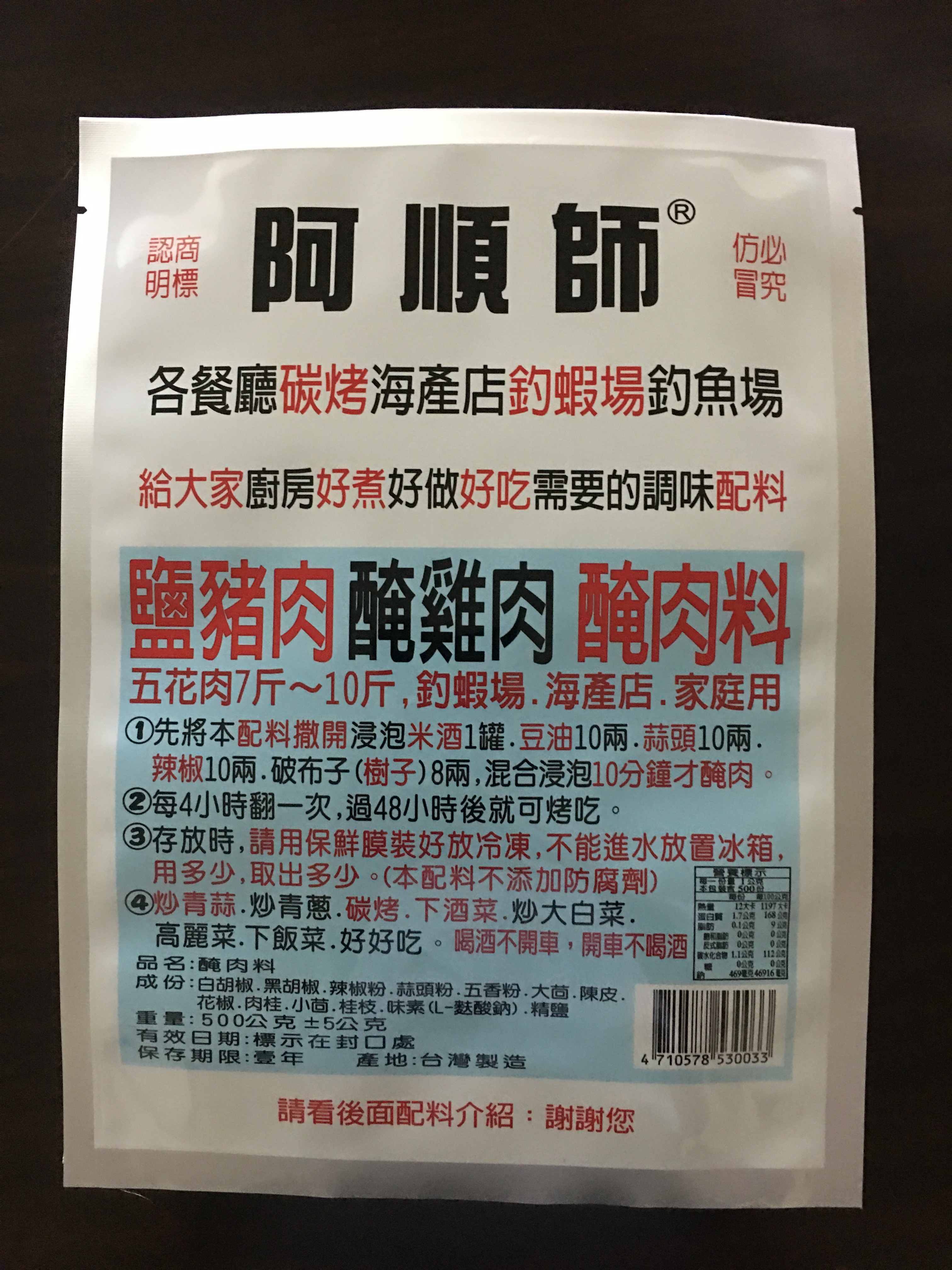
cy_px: 635
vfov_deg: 61.7
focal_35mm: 29
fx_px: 1063
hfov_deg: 48.2
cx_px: 476
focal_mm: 4.15
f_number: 2.2
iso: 80
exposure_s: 1/4
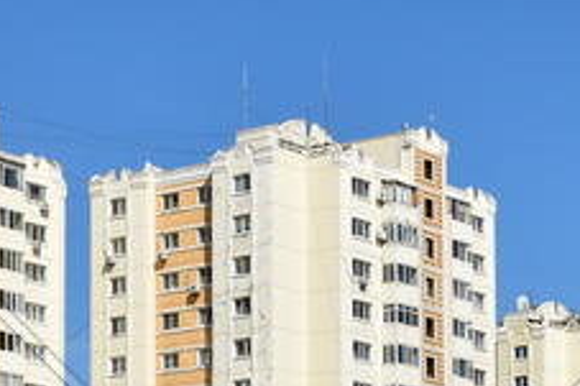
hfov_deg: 12.8
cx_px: 327
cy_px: 639
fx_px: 2592
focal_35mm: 161
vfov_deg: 8.3
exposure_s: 1/800
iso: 250
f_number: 9
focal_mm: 28
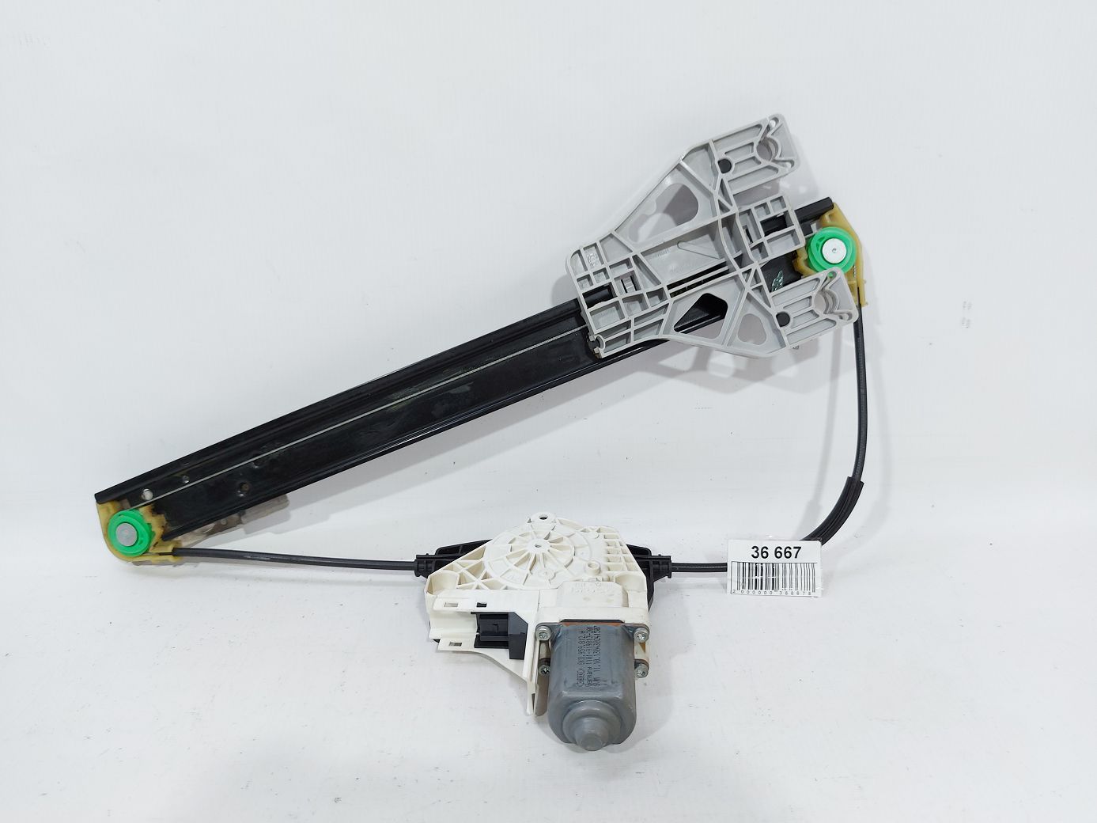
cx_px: 548
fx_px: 761
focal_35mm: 24
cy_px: 412
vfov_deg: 56.8
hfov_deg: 71.6
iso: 50
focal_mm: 5.23
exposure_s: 1/50
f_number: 1.8
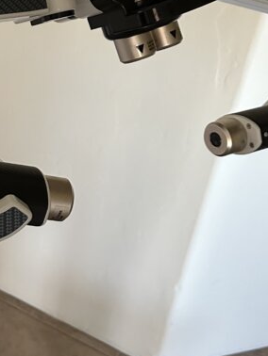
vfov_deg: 29.3
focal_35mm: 65
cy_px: 84
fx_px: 670
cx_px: 13
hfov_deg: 21.9
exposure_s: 1/60
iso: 800
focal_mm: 6.86
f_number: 1.78
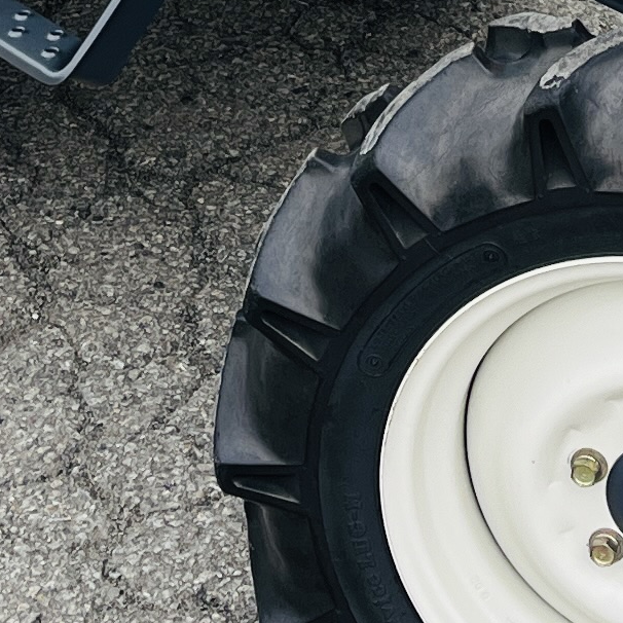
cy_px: -551
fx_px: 3115
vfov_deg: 10.6
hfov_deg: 11.4
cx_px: 505
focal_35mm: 153
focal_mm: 5.1
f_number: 1.6
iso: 50
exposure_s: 1/467
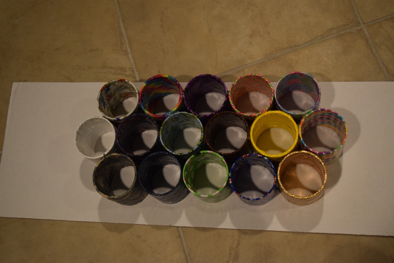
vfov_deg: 28.1
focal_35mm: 48
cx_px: 197
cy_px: 132
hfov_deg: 41.1
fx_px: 525
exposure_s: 1/60
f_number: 4.5
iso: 1100
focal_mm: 32
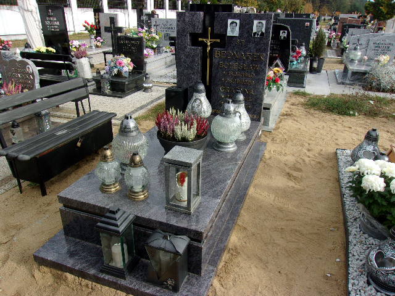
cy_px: 148
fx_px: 308
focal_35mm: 27
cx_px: 198
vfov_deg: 51.4
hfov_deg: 65.3
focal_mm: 4.9
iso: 80
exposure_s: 1/42
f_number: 10.4
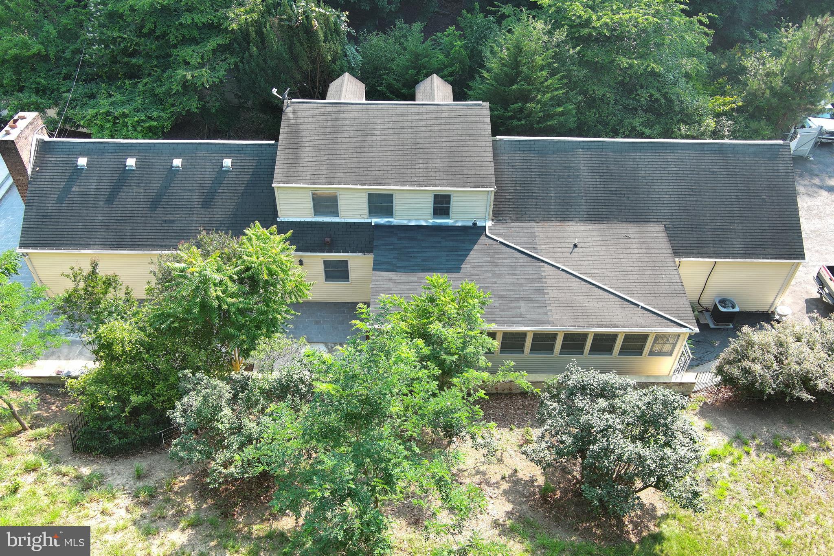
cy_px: 278
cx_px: 417
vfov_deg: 45.0
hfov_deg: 63.7
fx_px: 672
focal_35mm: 29
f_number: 2.8
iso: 100
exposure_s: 1/174
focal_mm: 10.57
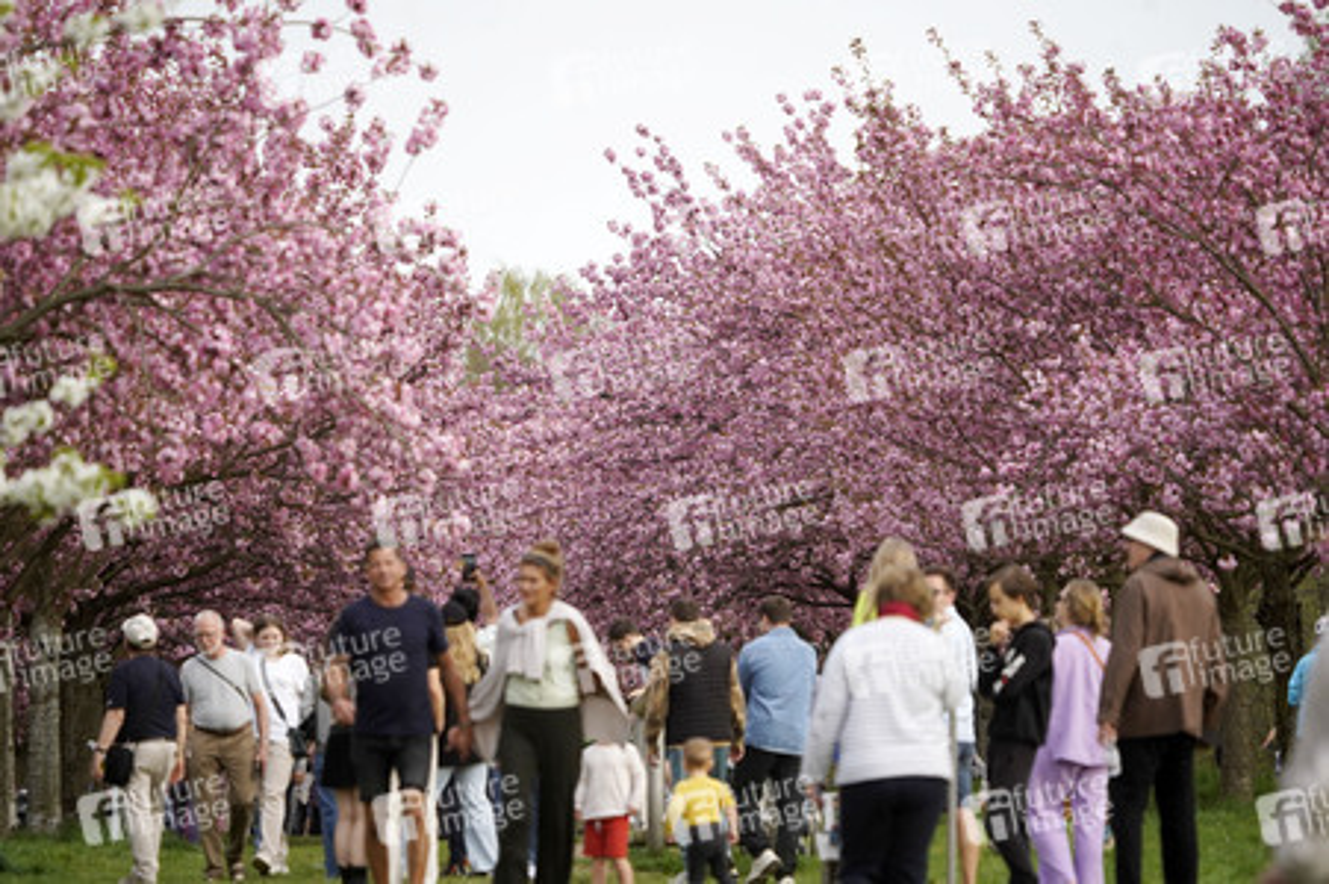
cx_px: 664
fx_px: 11067
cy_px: 442
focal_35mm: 300
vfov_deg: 4.6
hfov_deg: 6.9
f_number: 5.6
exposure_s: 1/1250
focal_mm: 300
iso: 1600
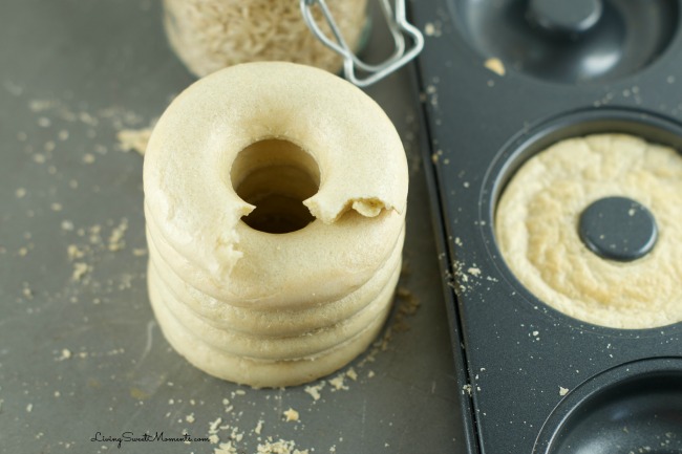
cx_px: 341
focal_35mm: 75
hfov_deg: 27.0
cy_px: 227
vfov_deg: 18.2
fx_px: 1420
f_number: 2.8
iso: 100
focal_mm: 50
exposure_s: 1/60
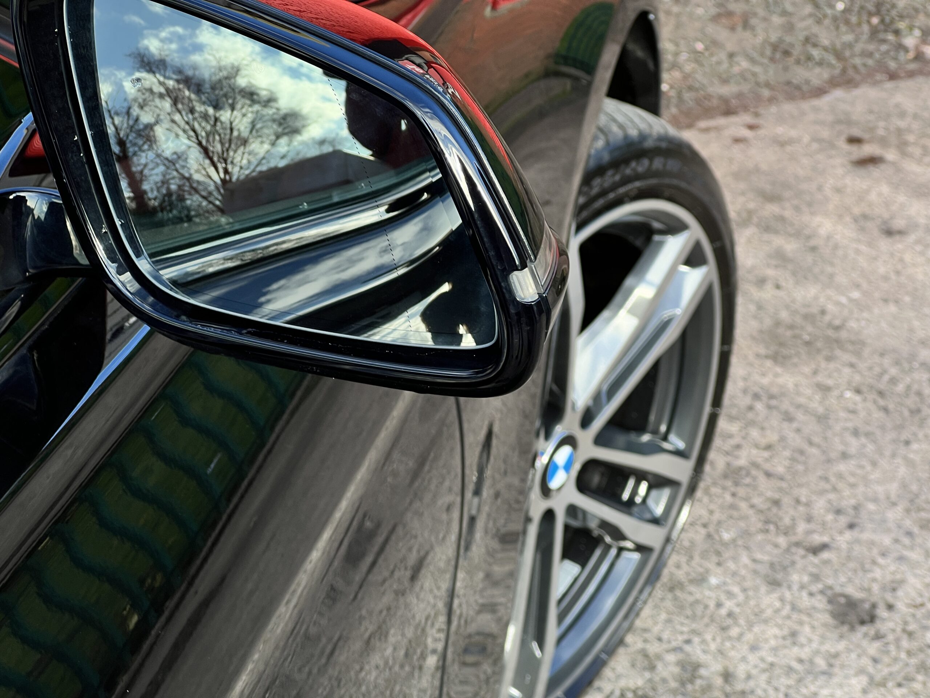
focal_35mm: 77
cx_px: 465
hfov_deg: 25.3
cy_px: 349
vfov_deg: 19.1
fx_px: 2069
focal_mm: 9
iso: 32
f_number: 2.8
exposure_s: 1/99
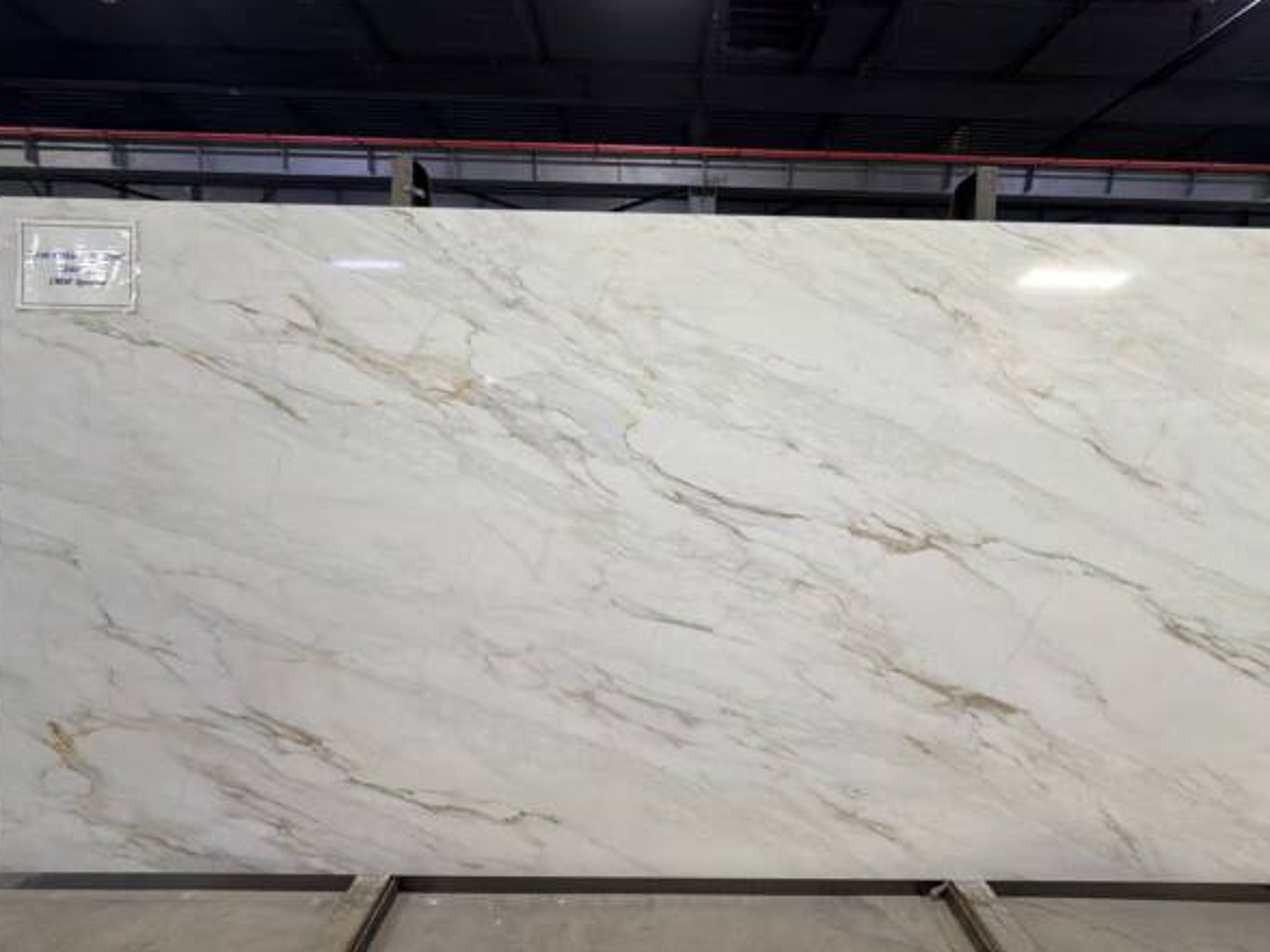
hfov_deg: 98.2
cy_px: 502
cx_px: 650
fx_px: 550
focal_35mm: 15
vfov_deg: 81.7
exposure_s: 1/120
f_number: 2.2
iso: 320
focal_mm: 2.22
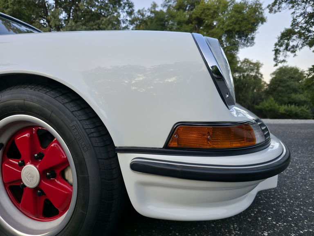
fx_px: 209
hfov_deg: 73.9
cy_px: 118
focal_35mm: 23
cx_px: 157
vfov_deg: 58.9
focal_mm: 6.3
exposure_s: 1/180
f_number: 1.7
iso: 40
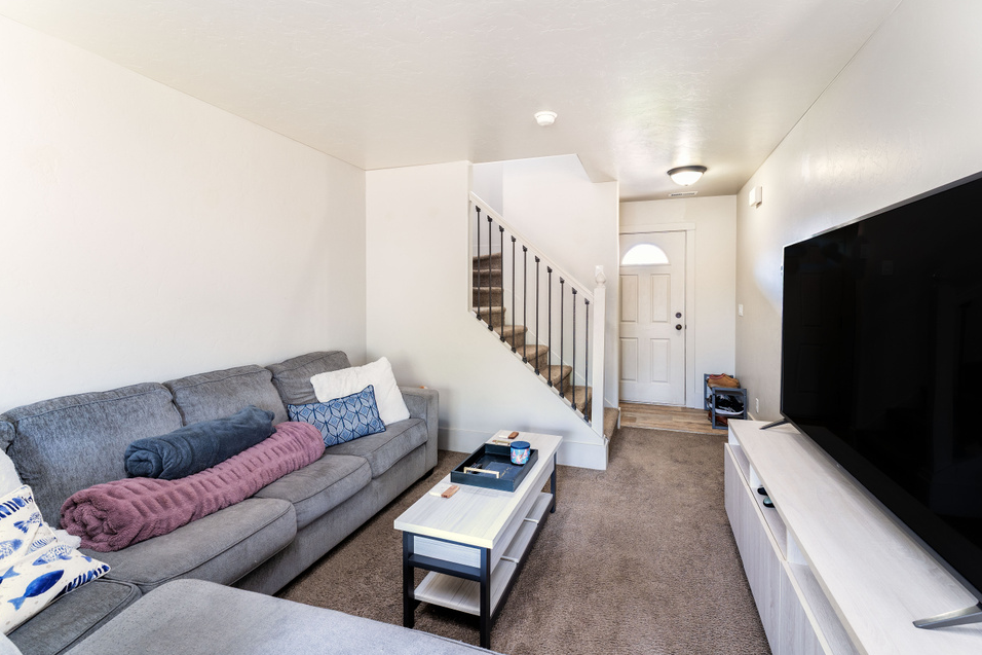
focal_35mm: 15
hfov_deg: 100.4
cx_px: 506
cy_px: 327
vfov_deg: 77.3
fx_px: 409
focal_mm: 14
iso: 320
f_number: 7.1
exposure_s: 1/8
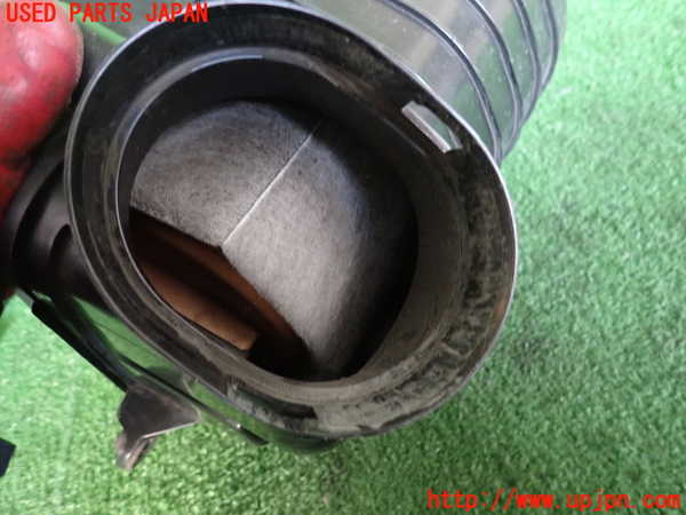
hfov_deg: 69.4
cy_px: 258
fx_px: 495
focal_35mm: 25
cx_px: 343
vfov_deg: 54.9
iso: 800
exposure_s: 1/20
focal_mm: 4.5
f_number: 2
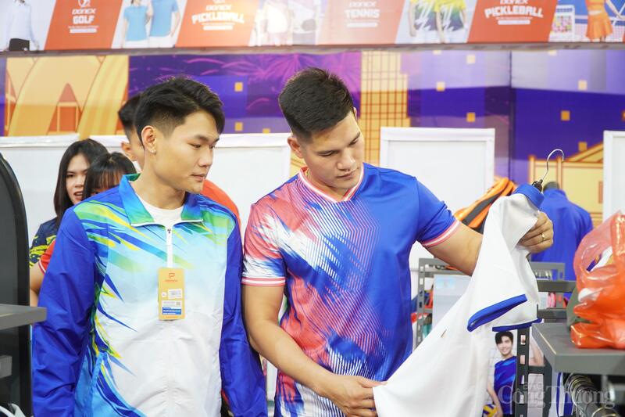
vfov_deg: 25.0
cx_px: 312
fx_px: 937
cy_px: 208
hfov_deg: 36.9
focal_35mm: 54
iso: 640
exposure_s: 1/50
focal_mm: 36
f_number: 4
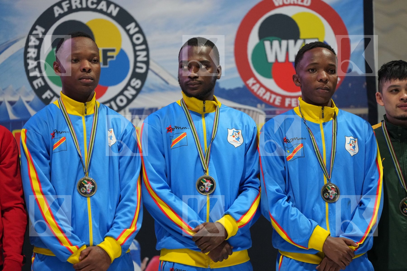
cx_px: 204
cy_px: 136
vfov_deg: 7.6
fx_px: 2035
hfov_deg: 11.4
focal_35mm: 180
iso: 3200
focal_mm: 180
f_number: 2.8
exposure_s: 1/250
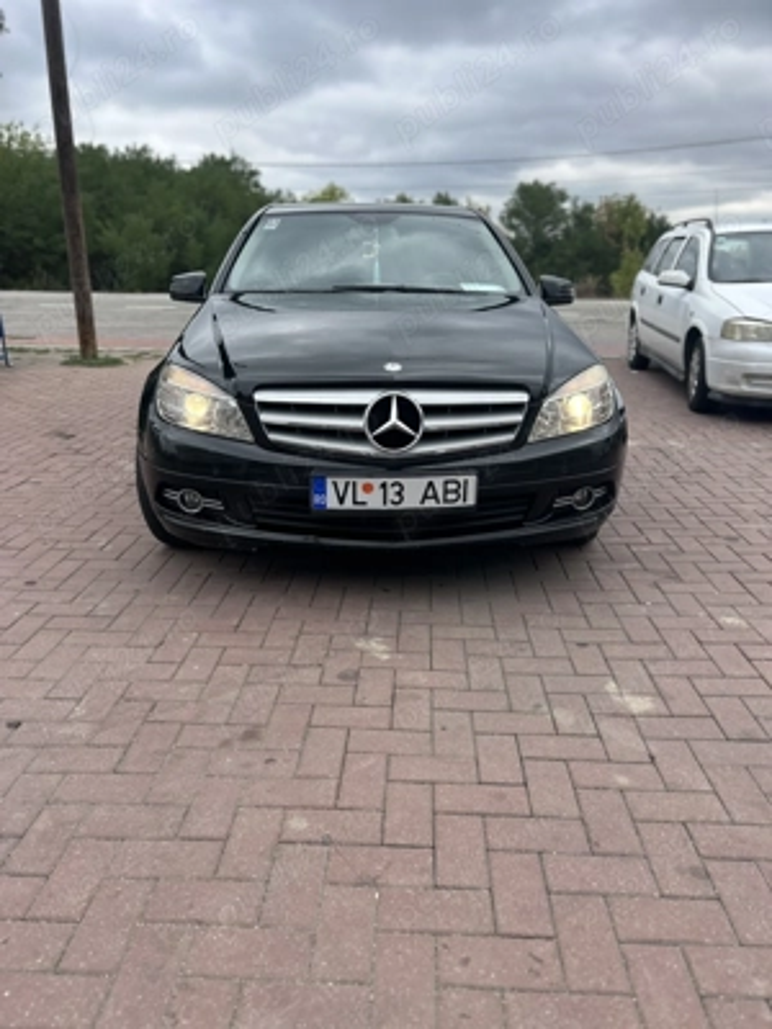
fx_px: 773
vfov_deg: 67.3
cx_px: 386
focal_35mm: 26
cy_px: 514
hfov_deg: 53.1
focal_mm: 5.7
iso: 50
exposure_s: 1/1100
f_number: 1.5
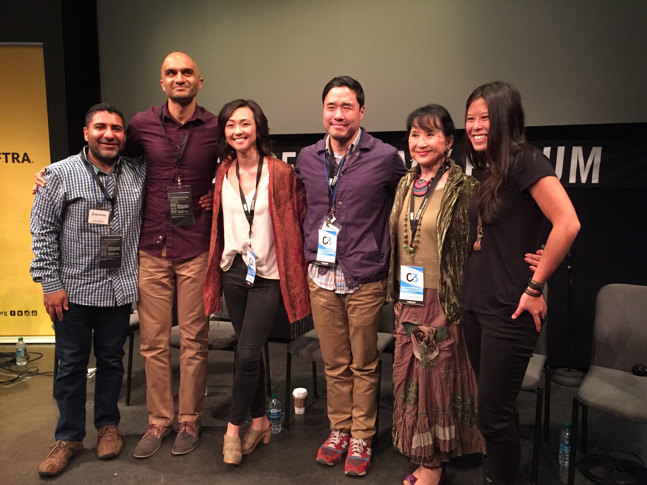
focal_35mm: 29
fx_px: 542
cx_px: 324
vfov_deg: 48.2
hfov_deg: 61.7
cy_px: 242
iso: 250
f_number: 2.2
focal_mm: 4.15
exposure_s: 1/15
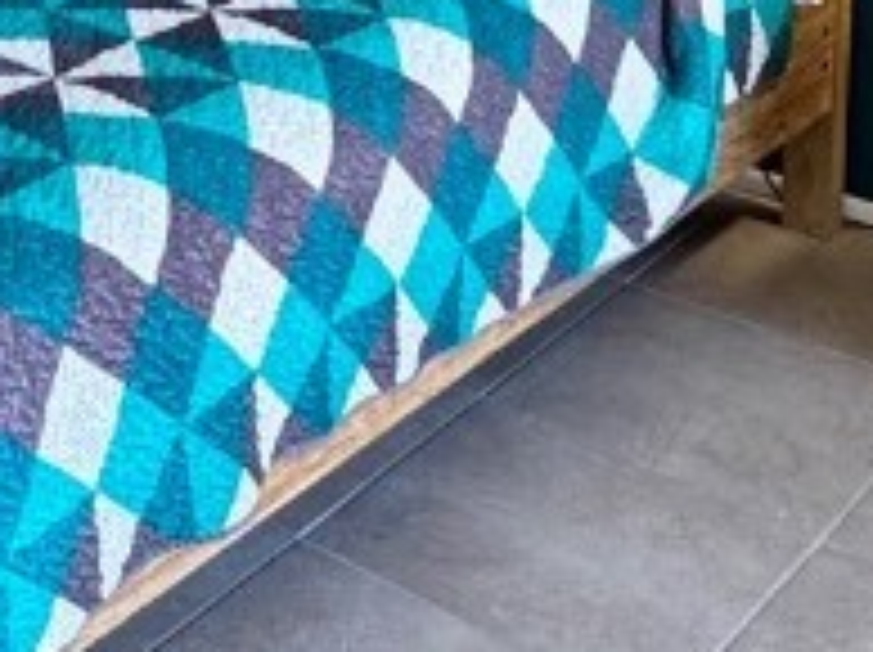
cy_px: -279
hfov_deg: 22.9
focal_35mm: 74
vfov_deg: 18.0
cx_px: -320
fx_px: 1864
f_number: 2.2
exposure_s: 1/120
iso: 250
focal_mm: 2.22
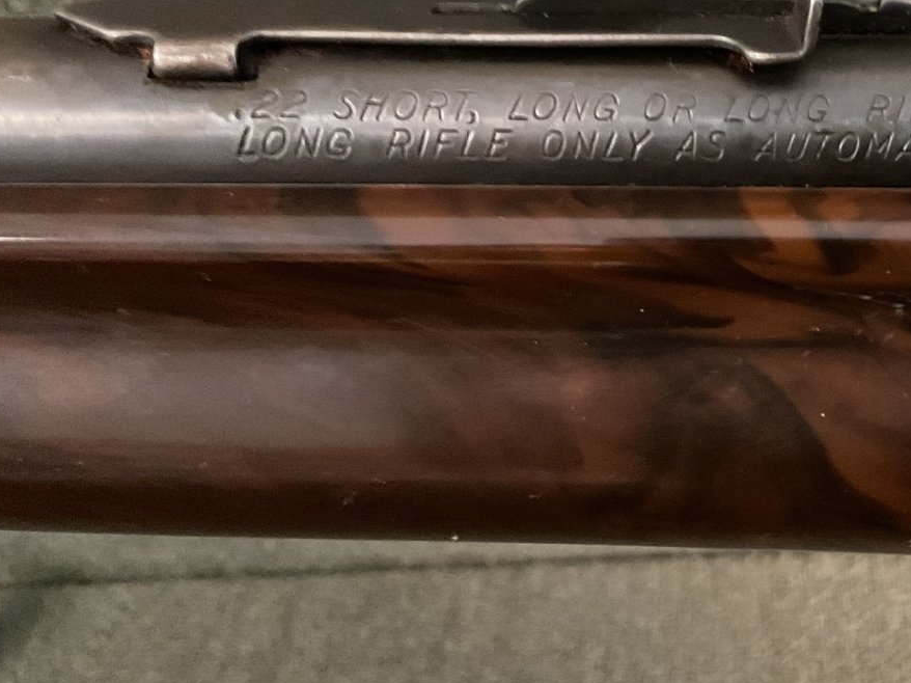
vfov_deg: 28.6
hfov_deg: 36.8
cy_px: 165
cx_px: 739
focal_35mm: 50
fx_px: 1316
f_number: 1.8
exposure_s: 1/17
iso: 500
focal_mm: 3
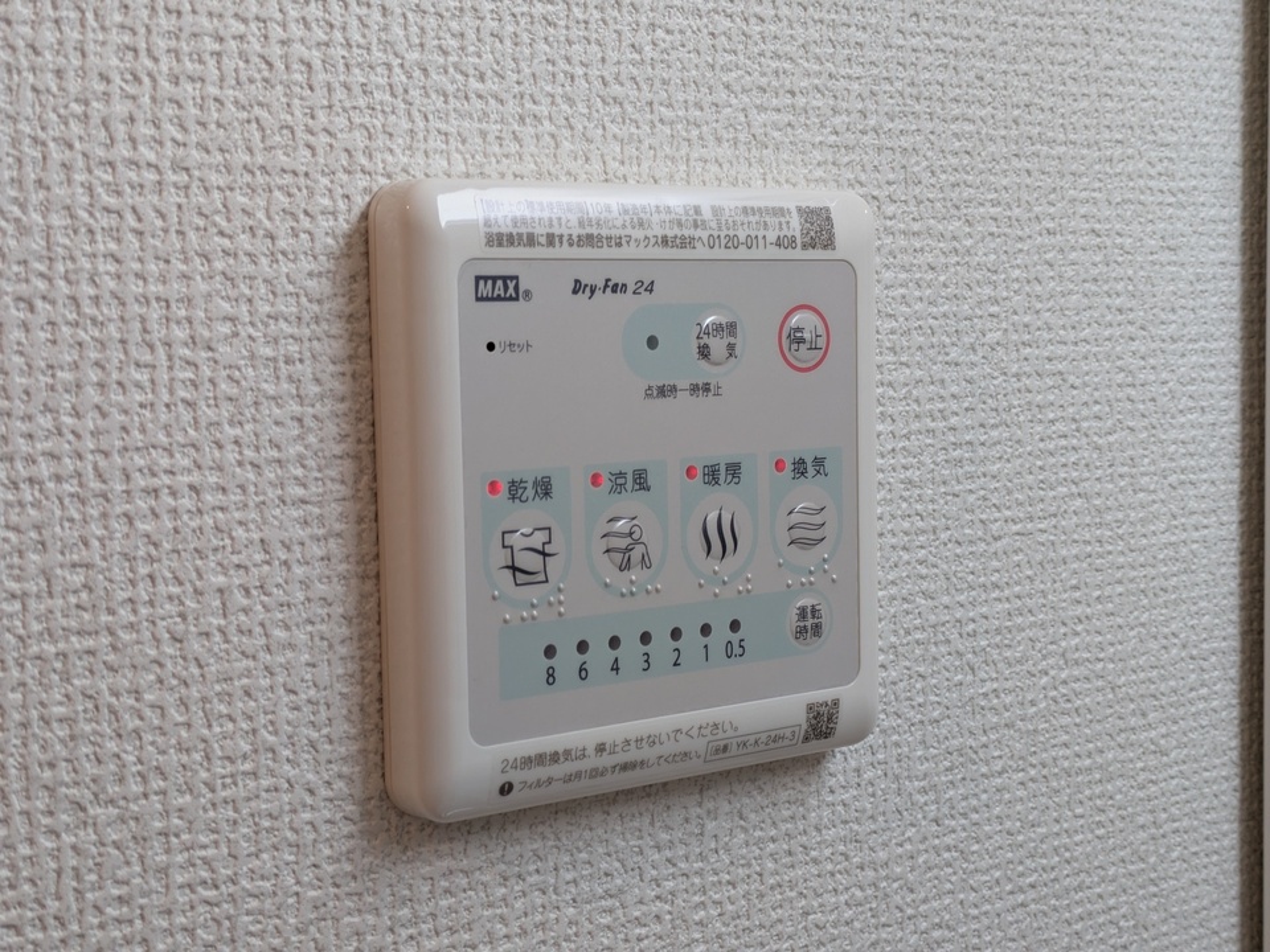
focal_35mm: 51
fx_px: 1871
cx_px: 635
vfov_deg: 28.6
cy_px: 476
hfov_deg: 37.5
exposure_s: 1/40
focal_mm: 5.43
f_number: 1.89
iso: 55
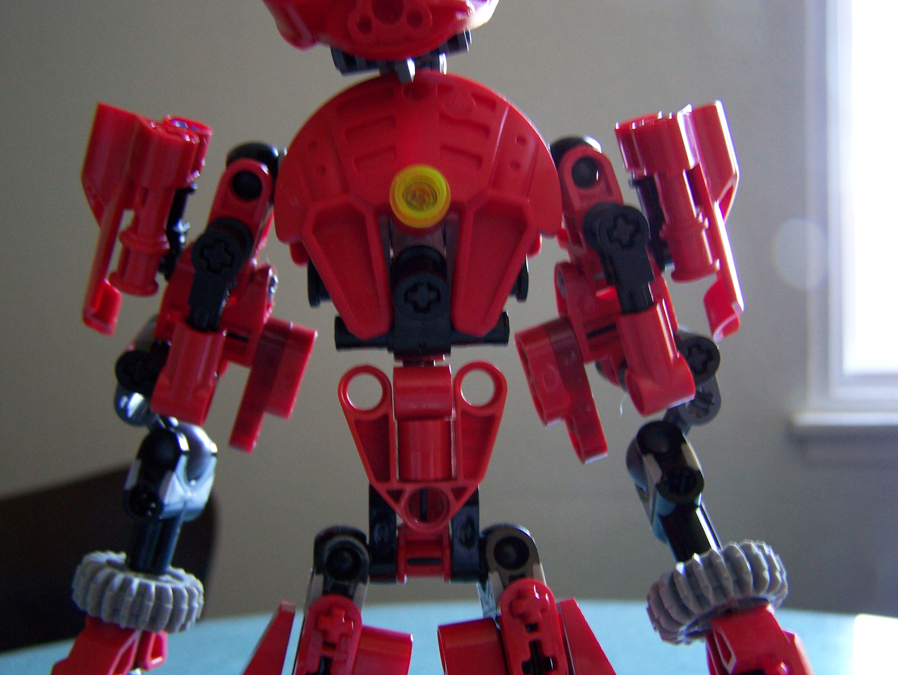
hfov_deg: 48.9
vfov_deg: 37.8
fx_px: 986
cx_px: 449
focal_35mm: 38
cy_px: 338
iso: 160
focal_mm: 6.3
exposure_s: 1/8
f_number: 2.8
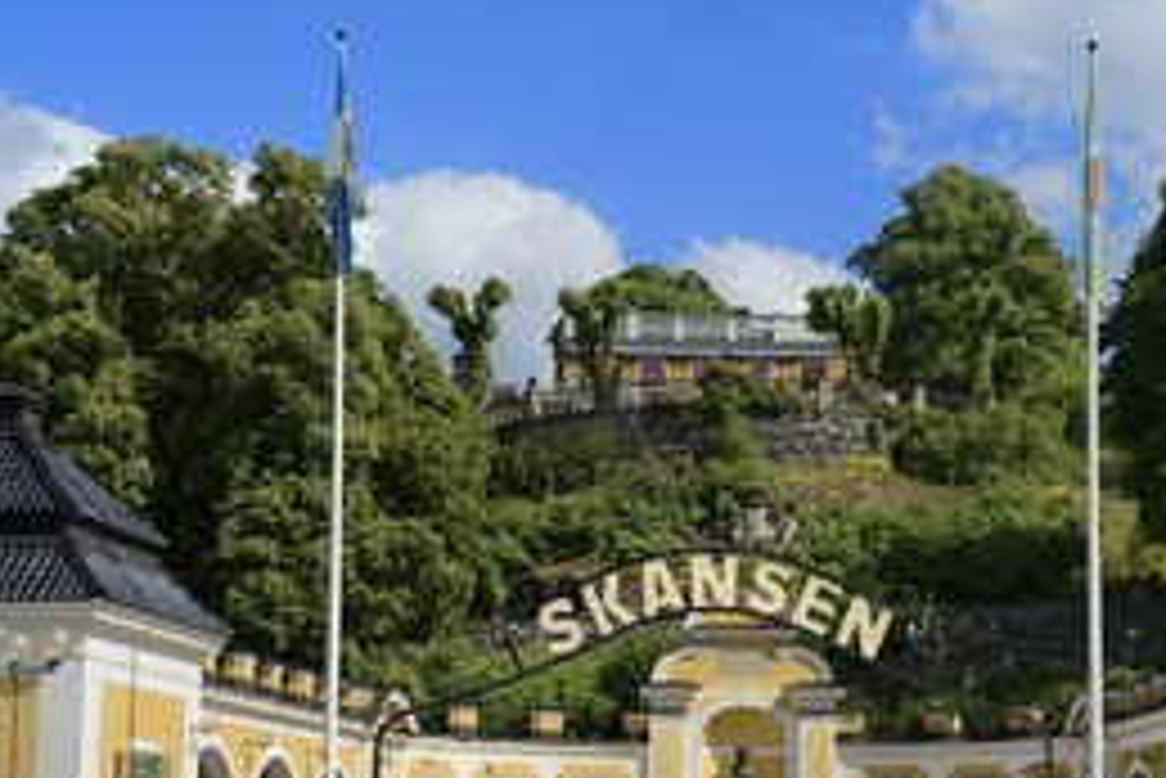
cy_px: 612
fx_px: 2366
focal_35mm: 73
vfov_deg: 18.5
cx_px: 711
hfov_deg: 27.6
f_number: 4.5
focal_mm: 45
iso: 200
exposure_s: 1/2500
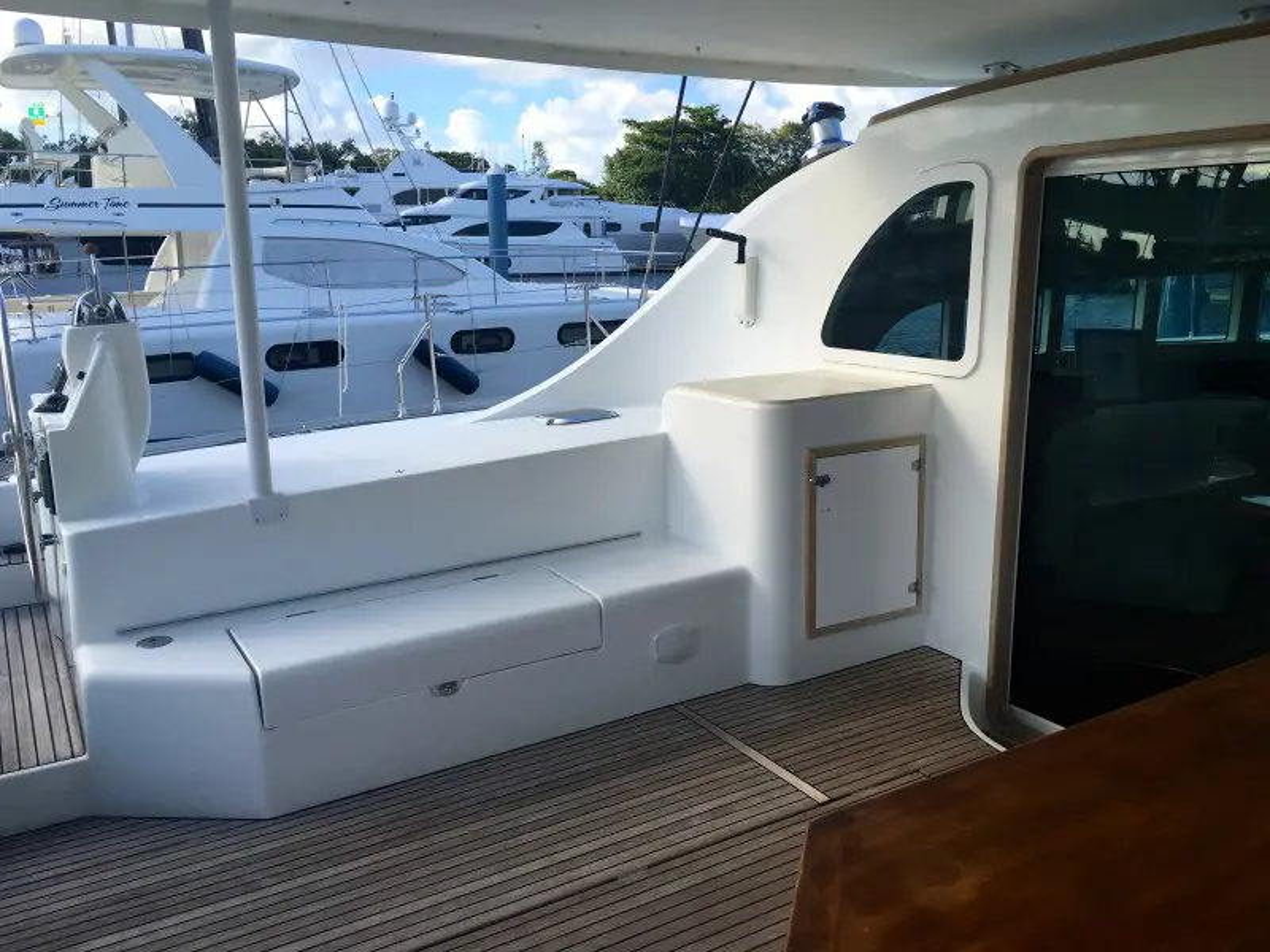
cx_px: 635
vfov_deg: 48.2
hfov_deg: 61.7
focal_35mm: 29
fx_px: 1064
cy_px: 476
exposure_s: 1/927
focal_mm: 4.15
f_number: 2.2
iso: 25
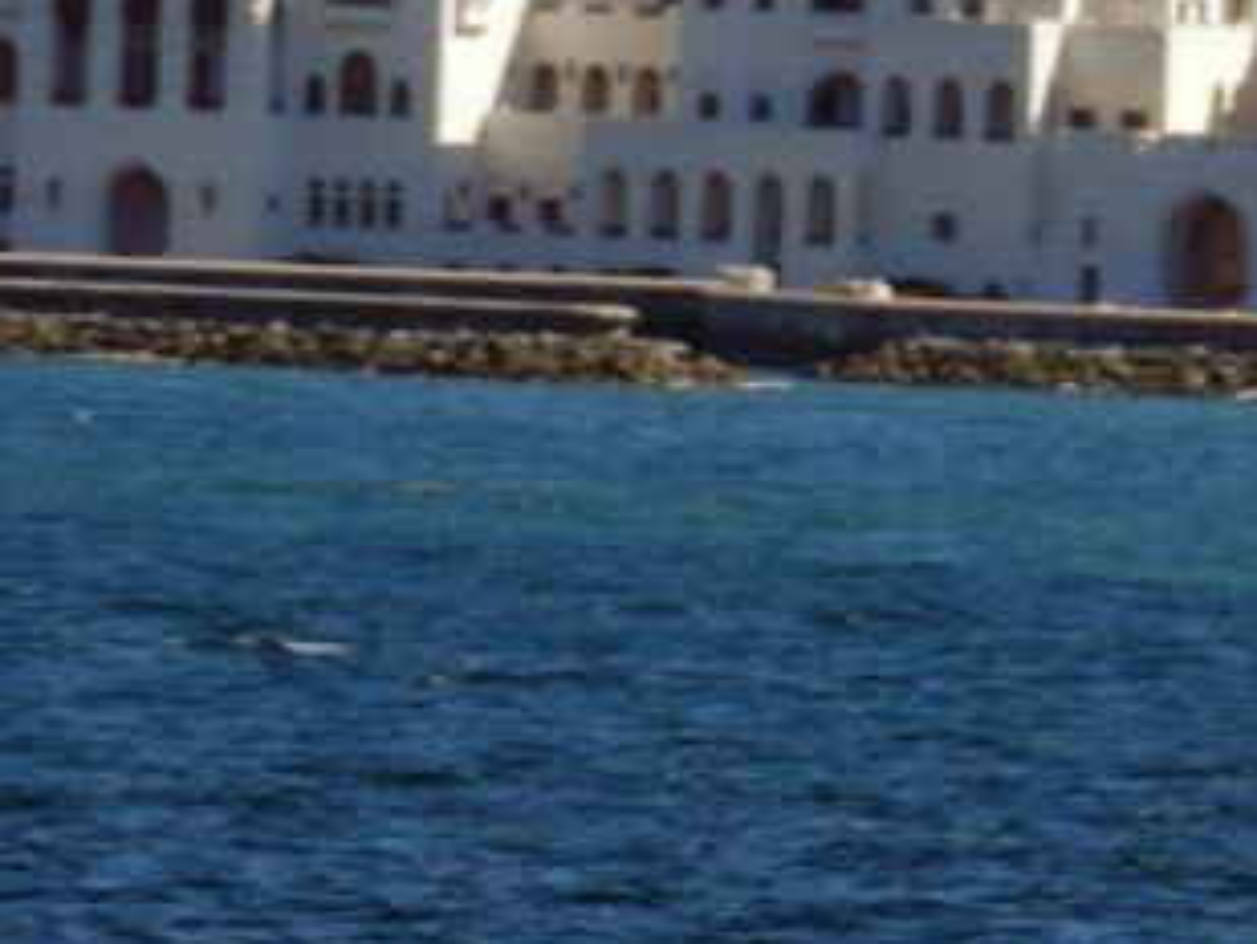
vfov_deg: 1.2
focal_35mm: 1233
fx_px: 44791
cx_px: 879
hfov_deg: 1.6
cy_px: 220
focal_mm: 66.1
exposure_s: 1/200
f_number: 5.6
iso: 160
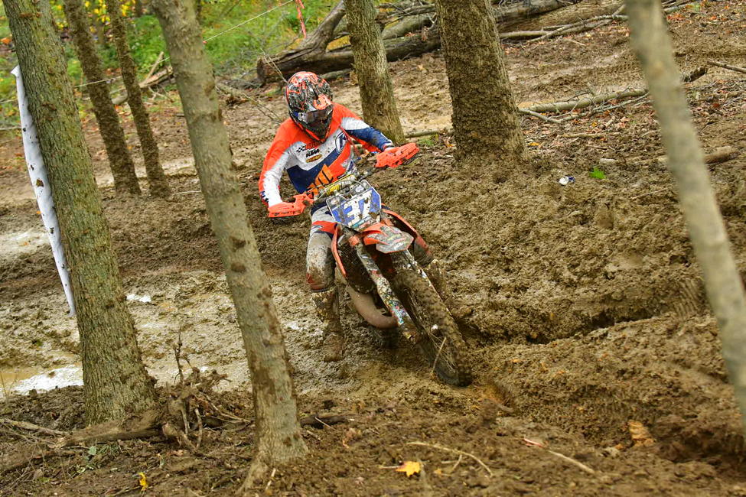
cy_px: 248
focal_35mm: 105
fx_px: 2176
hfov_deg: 19.5
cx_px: 373
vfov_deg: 13.0
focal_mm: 70
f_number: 4
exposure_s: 1/1600
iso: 2000
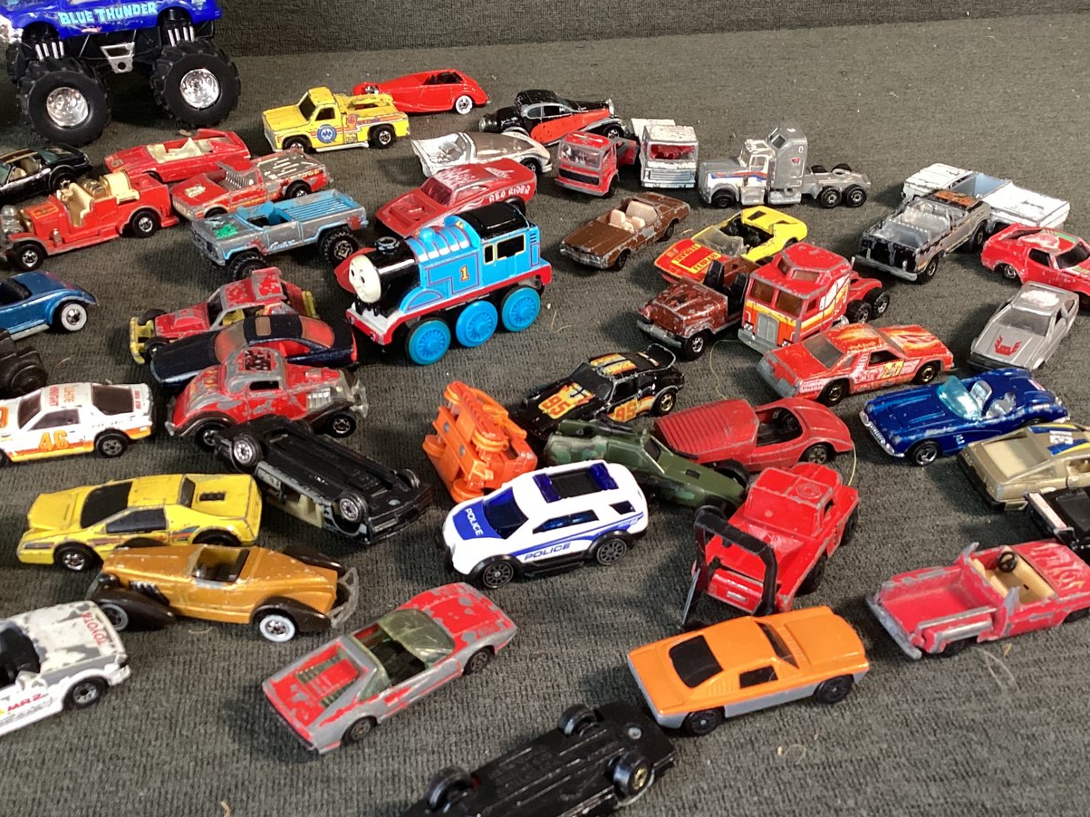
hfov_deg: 47.8
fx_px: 1228
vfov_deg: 36.7
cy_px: 489
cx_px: 601
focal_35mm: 39
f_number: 2.4
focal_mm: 3.3
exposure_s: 1/60
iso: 250
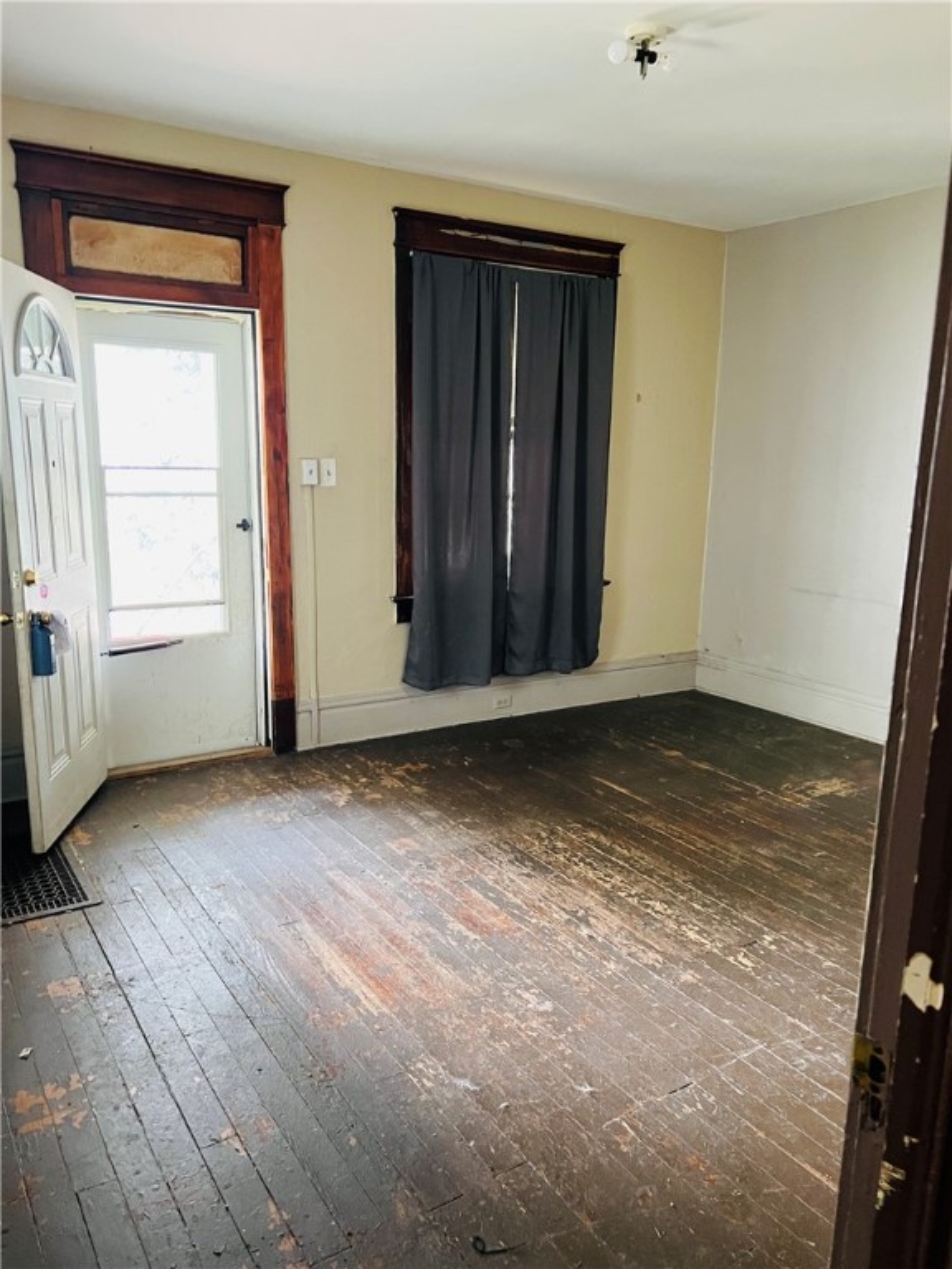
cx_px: 476
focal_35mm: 26
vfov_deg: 67.3
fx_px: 953
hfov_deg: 53.1
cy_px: 634
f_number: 1.5
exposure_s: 1/60
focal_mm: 5.7
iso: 400
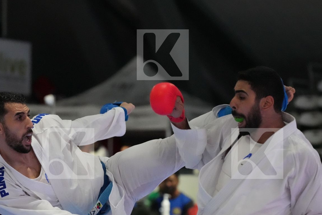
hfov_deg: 11.9
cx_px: 163
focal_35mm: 173
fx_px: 1547
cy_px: 154
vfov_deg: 7.9
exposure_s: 1/800
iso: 12800
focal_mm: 111
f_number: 2.8
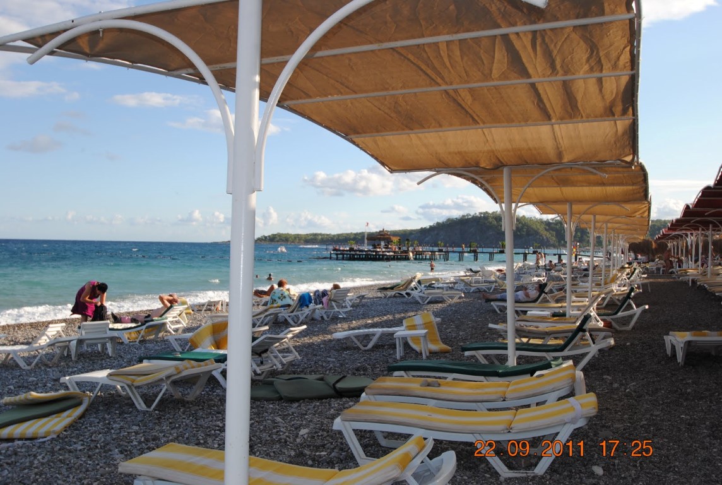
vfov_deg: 37.0
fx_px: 724
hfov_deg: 53.0
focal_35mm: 36
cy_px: 242
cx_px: 361
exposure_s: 1/200
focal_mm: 24
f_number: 7.1
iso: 100
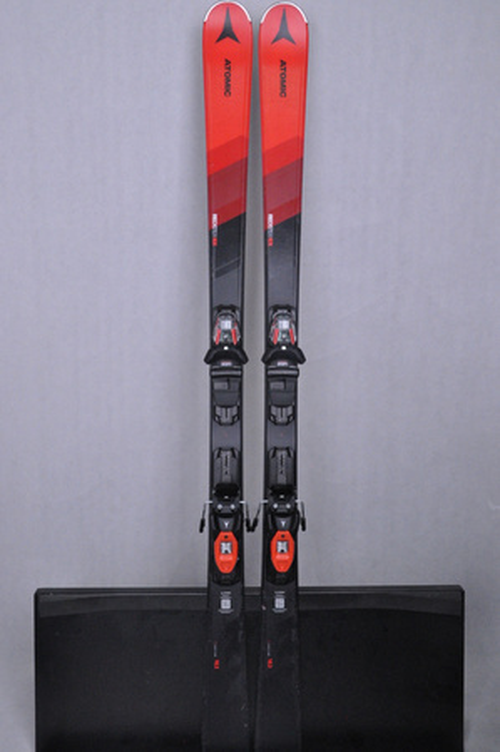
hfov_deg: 36.8
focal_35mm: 36
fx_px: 752
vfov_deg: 53.2
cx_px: 250
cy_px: 376
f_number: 9.5
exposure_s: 1/125
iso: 3200
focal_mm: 24
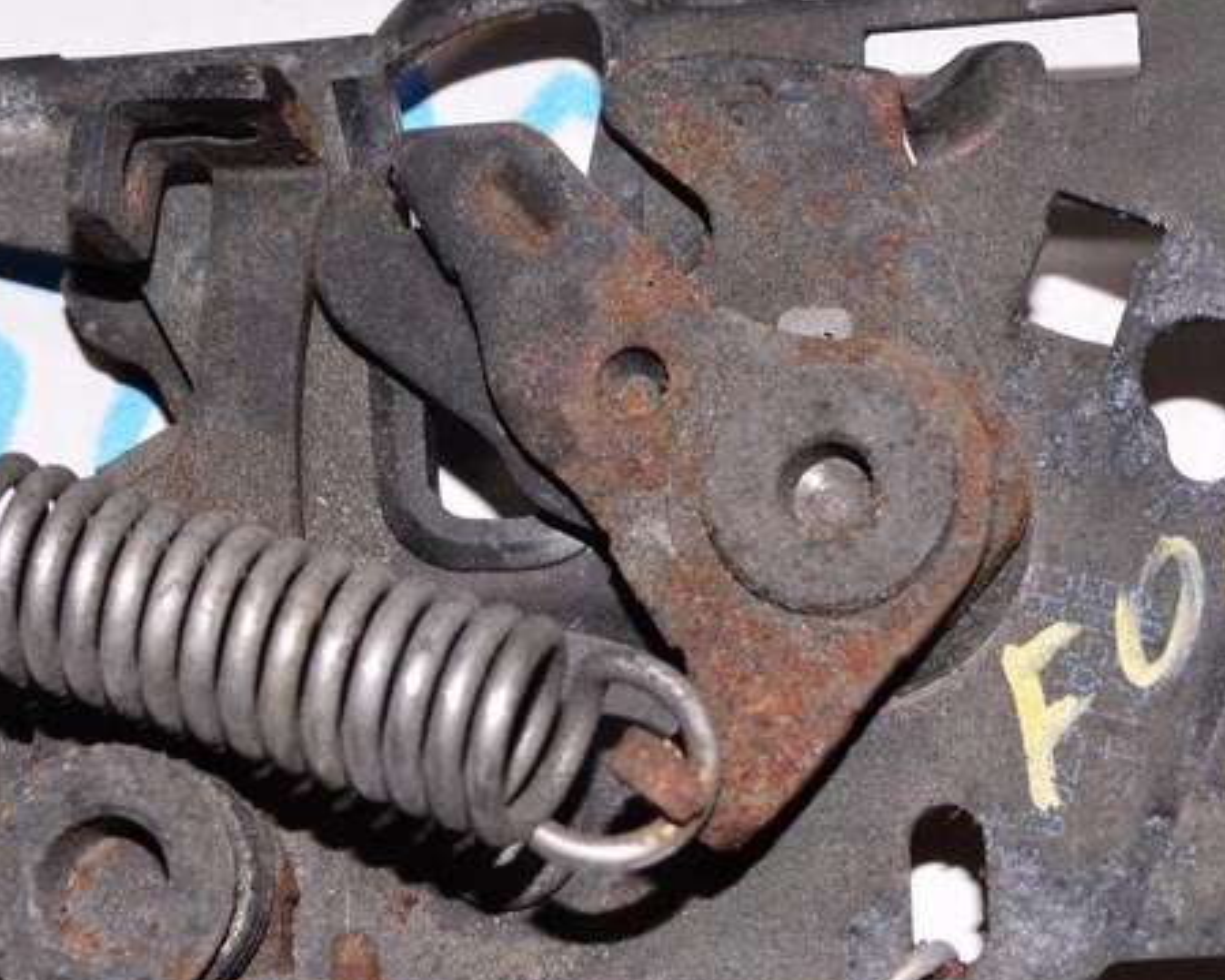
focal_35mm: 109
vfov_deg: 14.1
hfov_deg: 17.6
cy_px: 509
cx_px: 453
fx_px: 3951
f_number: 8
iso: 1600
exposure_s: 1/200
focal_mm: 34
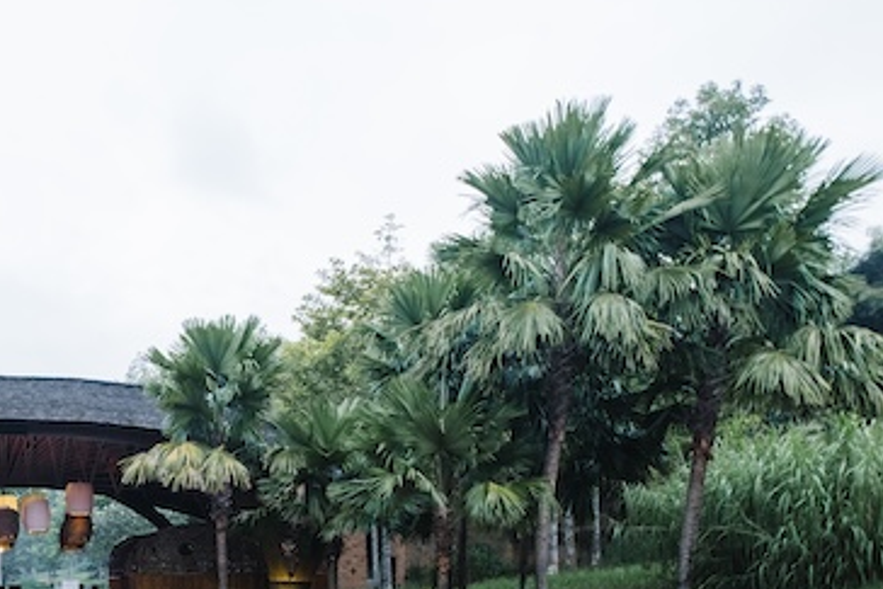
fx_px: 859
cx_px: 15
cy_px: 612
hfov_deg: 46.3
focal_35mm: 35
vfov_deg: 34.0
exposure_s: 1/8
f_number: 4
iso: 200
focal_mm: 10
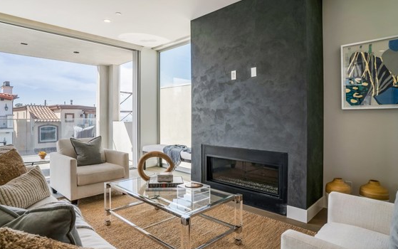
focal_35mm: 21
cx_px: 184
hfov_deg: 82.1
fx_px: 228
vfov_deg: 57.3
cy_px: 118
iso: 125
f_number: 8
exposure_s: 1/5000
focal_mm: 18
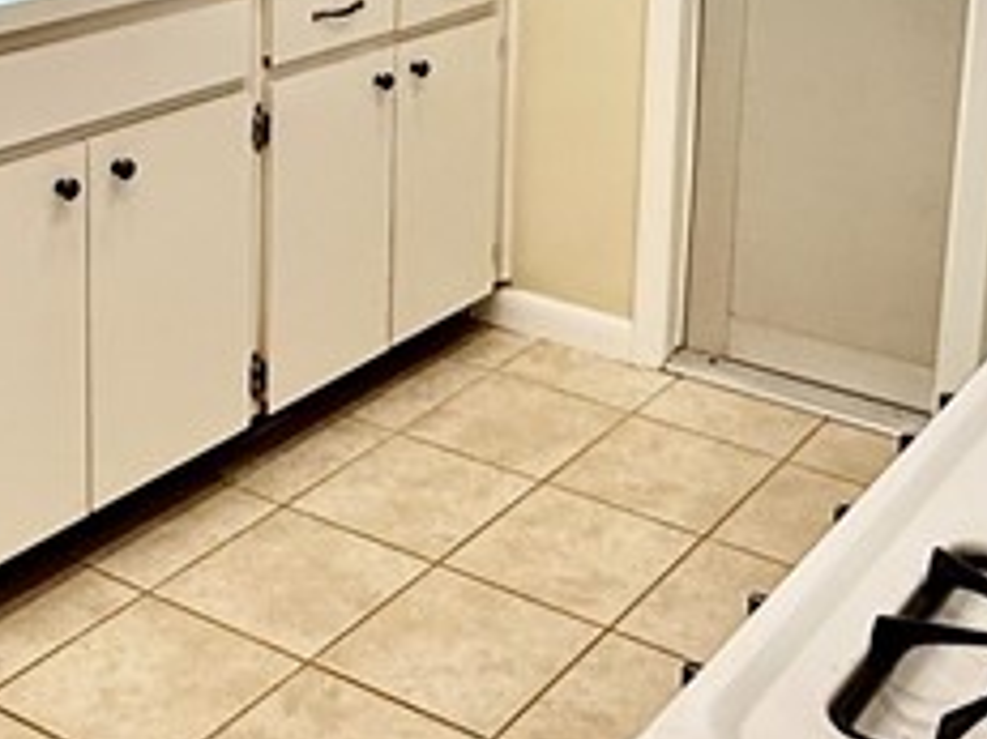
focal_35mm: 62
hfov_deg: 31.1
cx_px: 598
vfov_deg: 22.0
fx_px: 1767
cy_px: -132
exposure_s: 1/120
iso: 100
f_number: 2.2
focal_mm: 2.22
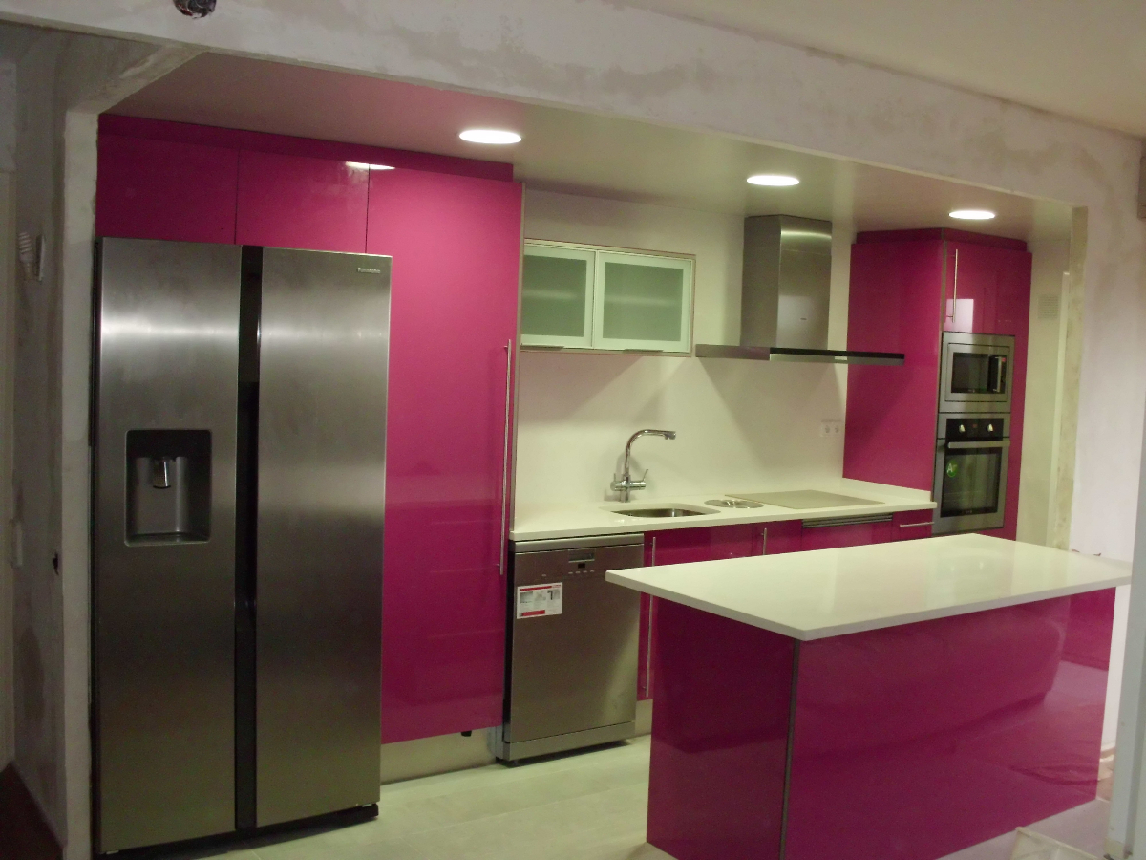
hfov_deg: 51.4
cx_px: 573
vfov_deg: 39.7
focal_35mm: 36
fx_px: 1192
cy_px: 430
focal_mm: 6.3
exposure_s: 1/60
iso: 400
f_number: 2.9
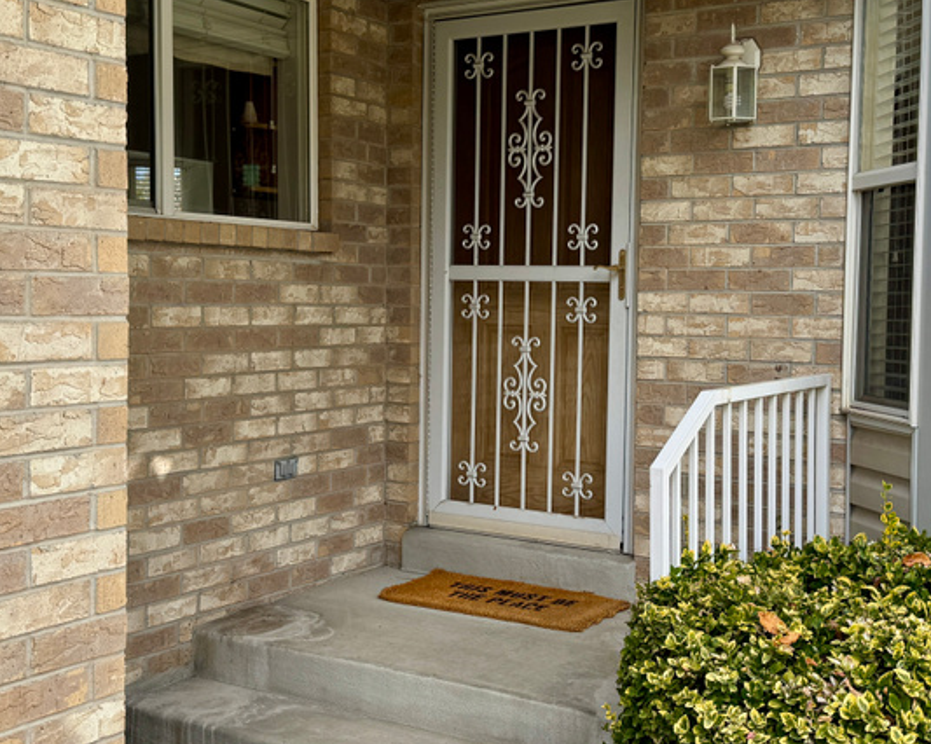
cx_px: 501
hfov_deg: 41.1
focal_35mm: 45
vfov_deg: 33.4
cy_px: 351
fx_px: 1239
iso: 80
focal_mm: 6.76
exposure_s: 1/1678
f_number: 1.78
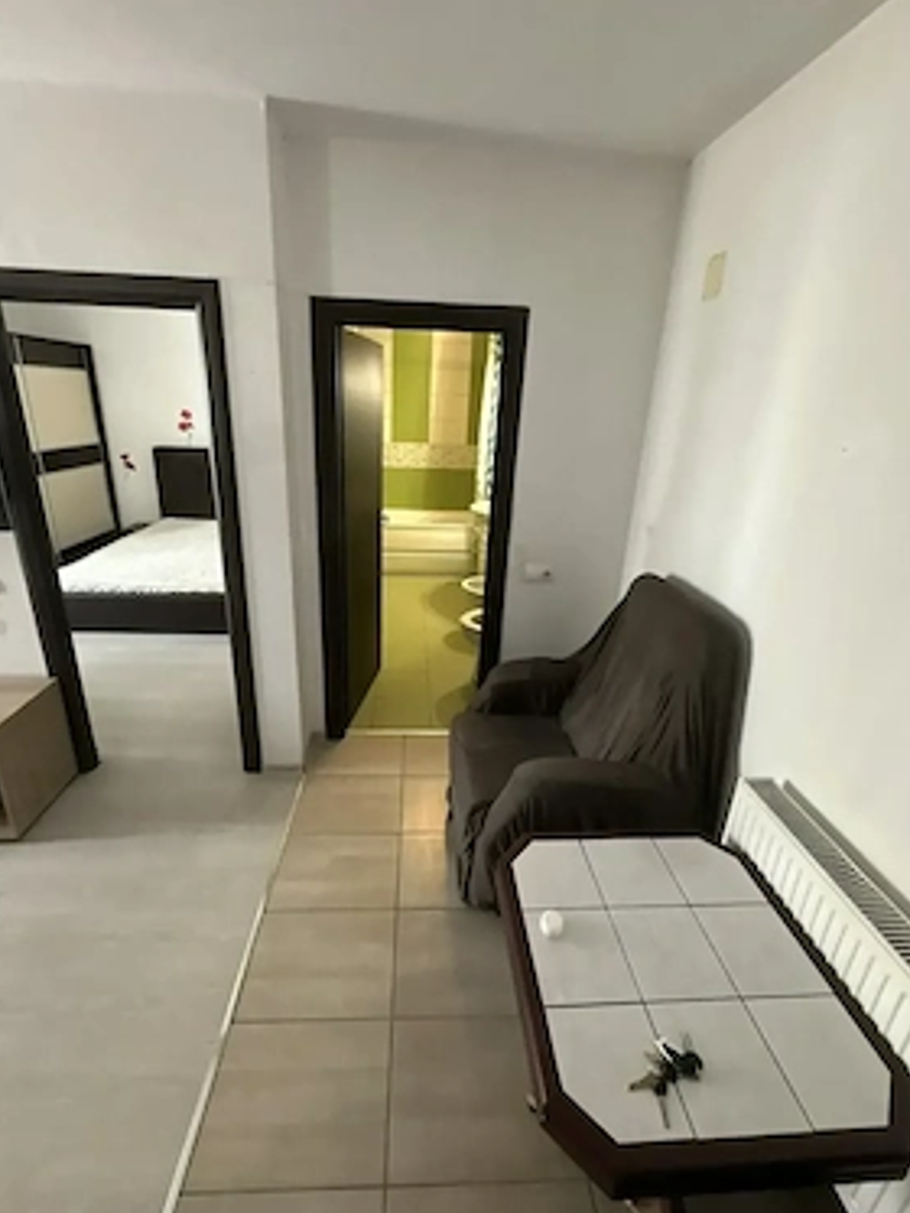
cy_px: 579
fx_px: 525
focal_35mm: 15
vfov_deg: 98.1
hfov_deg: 81.7
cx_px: 439
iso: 500
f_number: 2.2
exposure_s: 1/50
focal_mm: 2.22
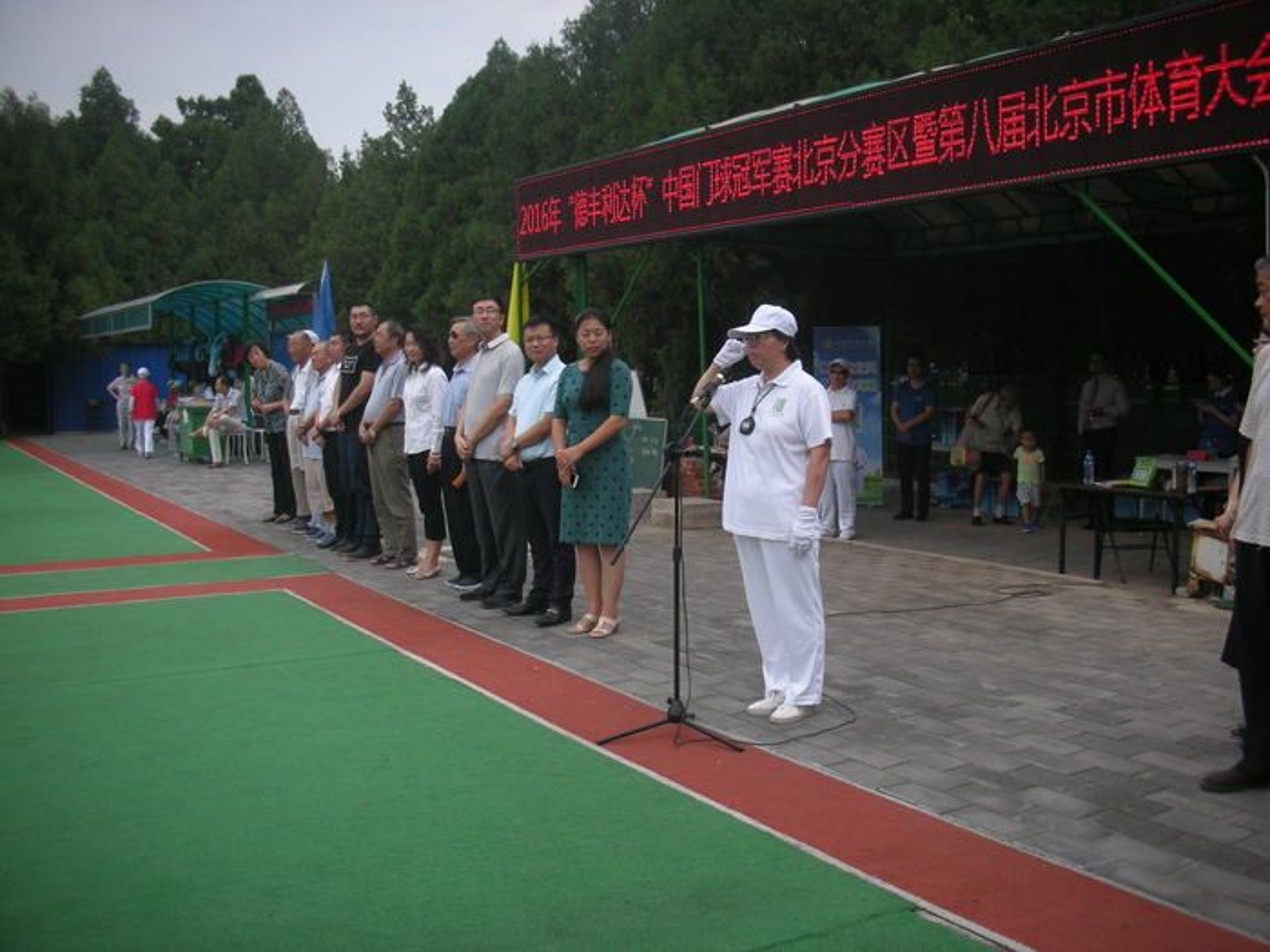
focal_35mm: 35
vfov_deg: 40.7
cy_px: 476
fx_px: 1284
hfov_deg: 52.6
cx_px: 635
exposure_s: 1/353
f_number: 2.8
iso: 50
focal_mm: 5.8
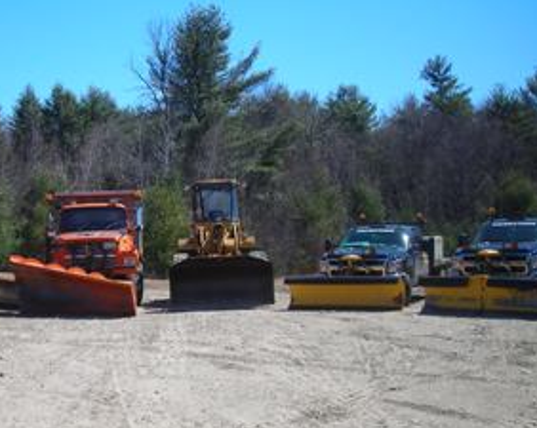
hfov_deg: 31.6
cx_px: 152
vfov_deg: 25.7
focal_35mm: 59
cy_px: 253
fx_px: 937
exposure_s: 1/160
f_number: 6.4
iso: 50
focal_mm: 6.3
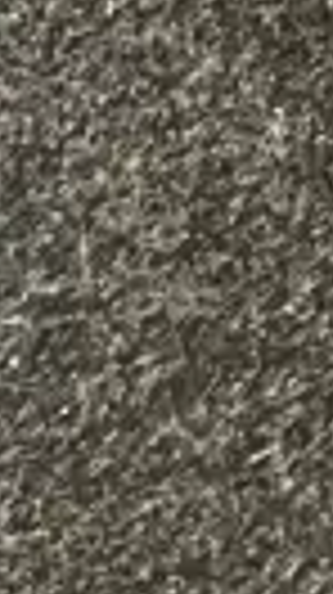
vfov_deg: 8.2
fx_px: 3714
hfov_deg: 4.5
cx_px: 1512
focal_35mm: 236
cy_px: -972
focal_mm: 3.99
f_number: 1.8
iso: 320
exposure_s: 1/50
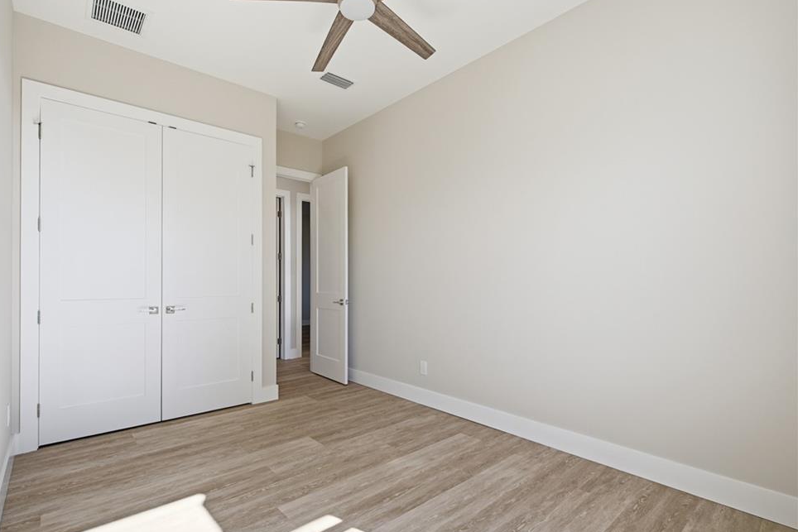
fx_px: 377
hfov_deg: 93.2
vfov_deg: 70.4
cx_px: 375
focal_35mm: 17
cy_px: 275
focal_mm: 16
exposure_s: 1/5000
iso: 800
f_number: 8
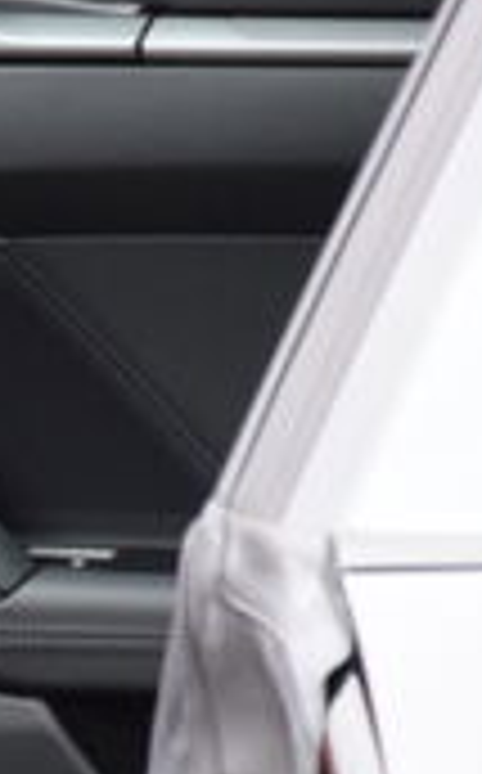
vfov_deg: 3.3
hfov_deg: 2.1
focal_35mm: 628
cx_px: -1036
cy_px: 904
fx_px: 13243
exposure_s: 1/60
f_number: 5.6
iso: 800
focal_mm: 92
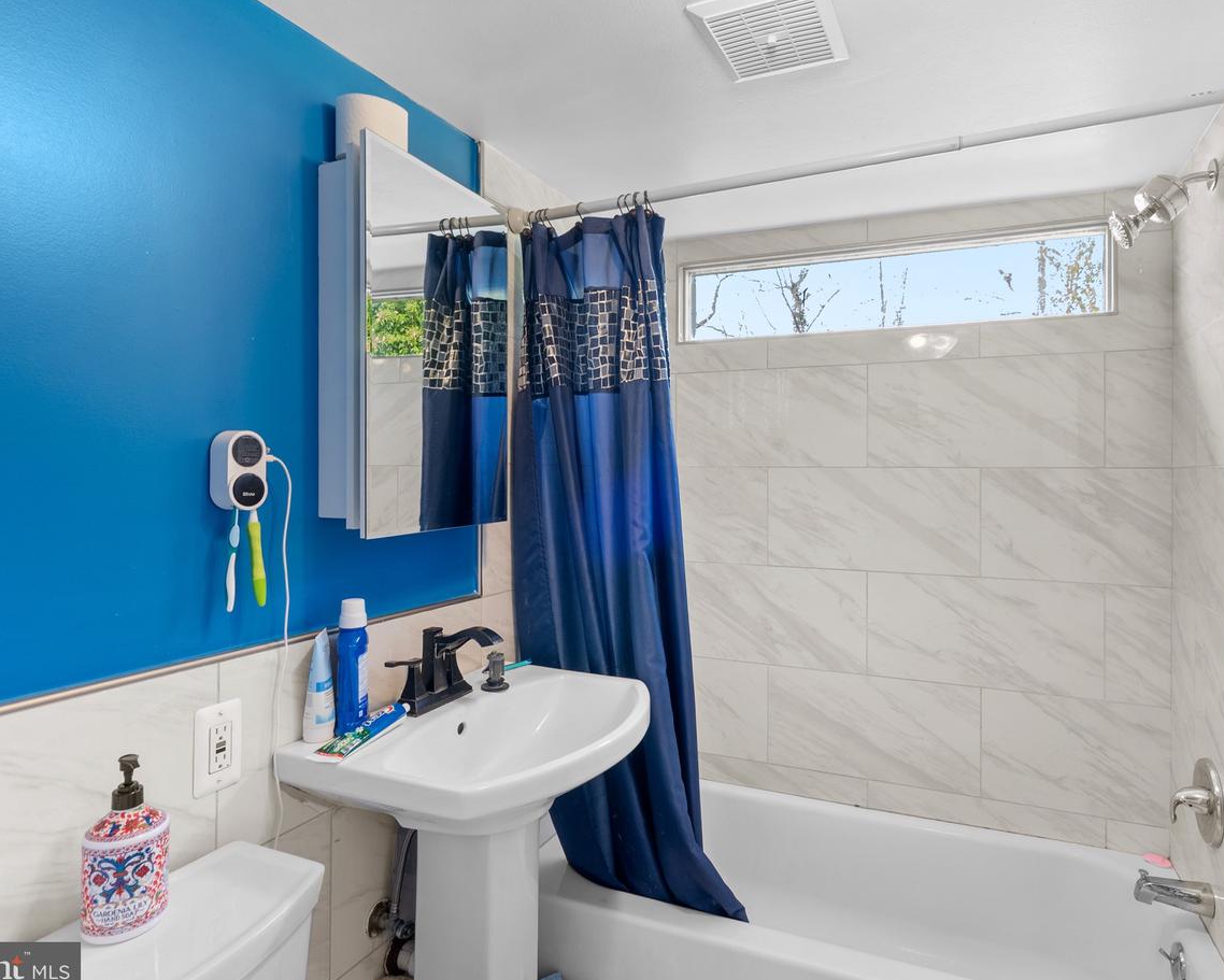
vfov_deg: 70.9
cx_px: 687
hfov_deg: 82.9
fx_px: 688
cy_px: 480
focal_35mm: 19
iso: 800
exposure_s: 1/2.5
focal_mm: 16
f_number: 8
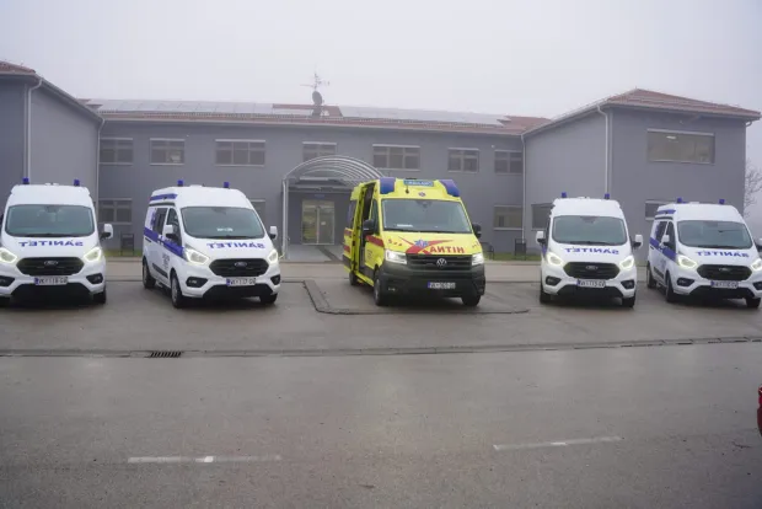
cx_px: 381
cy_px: 254
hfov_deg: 65.4
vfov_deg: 46.4
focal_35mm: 28
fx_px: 593
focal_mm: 28
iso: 100
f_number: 4.5
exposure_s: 1/60
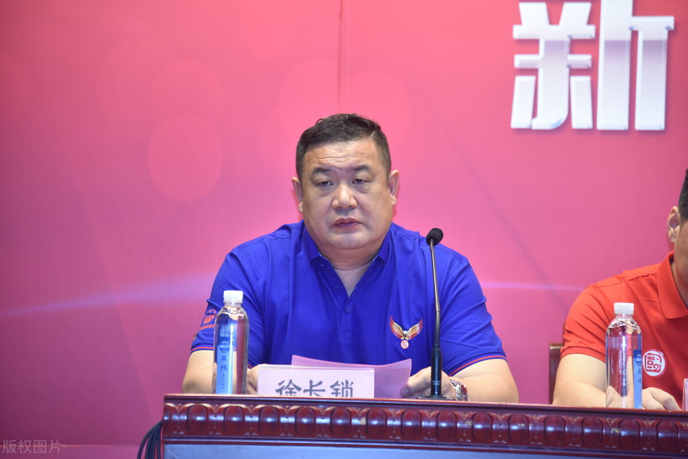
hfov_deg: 17.1
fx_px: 2293
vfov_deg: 11.4
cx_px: 344
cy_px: 230
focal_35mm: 120
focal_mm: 120
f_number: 4
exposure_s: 1/160
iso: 1600
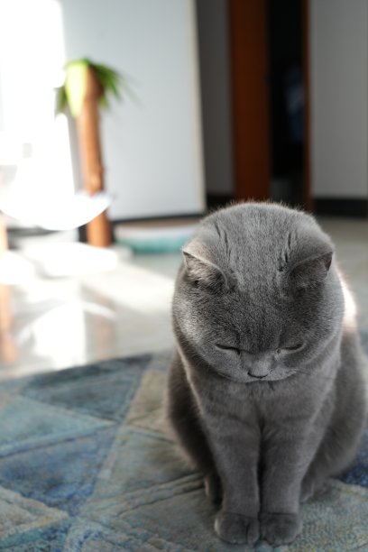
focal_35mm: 38
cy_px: 276
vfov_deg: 50.7
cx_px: 184
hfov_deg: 35.1
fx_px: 583
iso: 800
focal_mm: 38
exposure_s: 1/60
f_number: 5
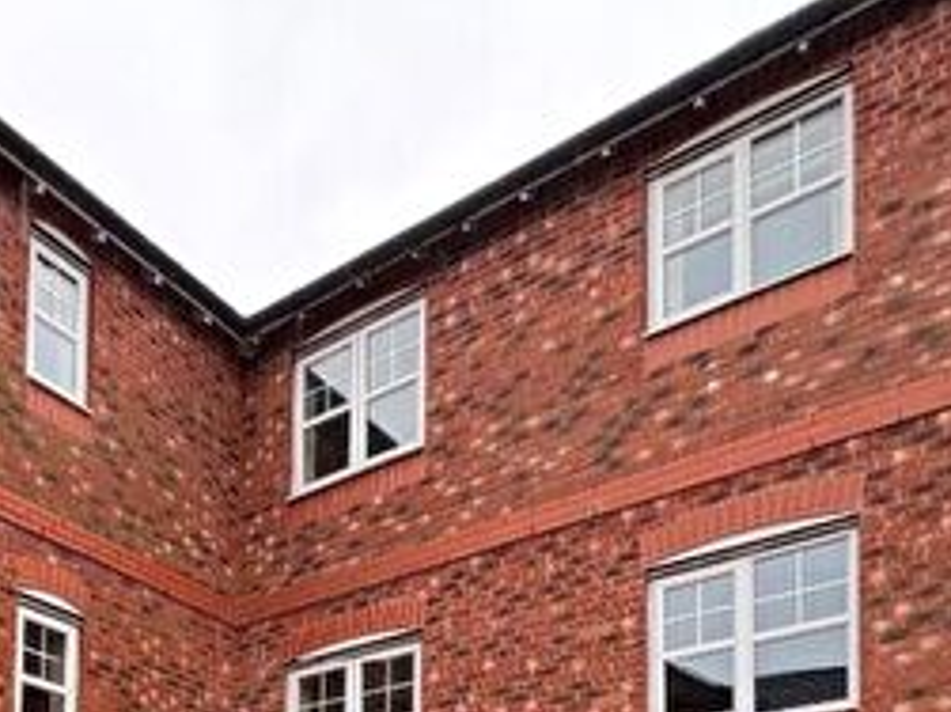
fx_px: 1071
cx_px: 231
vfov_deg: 28.4
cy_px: 983
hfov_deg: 46.1
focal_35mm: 39
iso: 160
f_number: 2.2
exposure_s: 1/99
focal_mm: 2.22
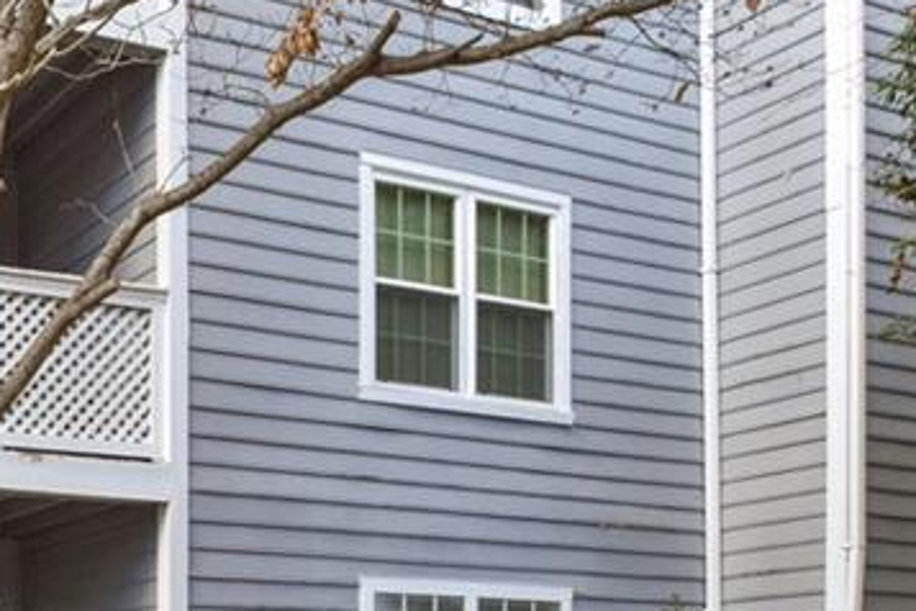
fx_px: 1094
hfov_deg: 33.5
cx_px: -269
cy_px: 721
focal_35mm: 43
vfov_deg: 27.6
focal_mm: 10
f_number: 7.1
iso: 400
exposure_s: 1/200
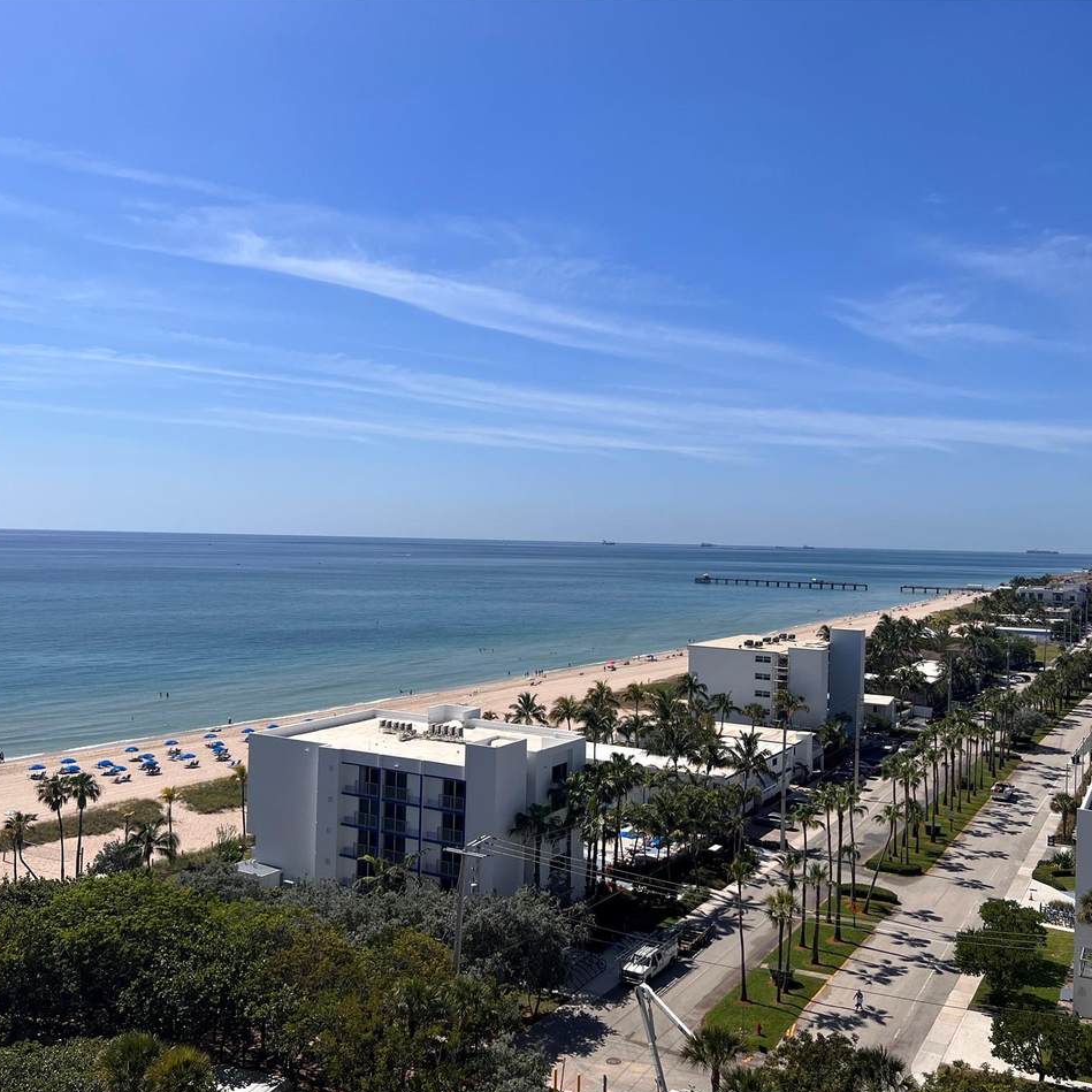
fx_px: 1106
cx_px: 558
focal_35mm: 31
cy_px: 545
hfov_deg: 52.5
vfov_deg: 52.5
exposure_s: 1/8696
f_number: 1.5
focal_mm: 5.7
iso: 50
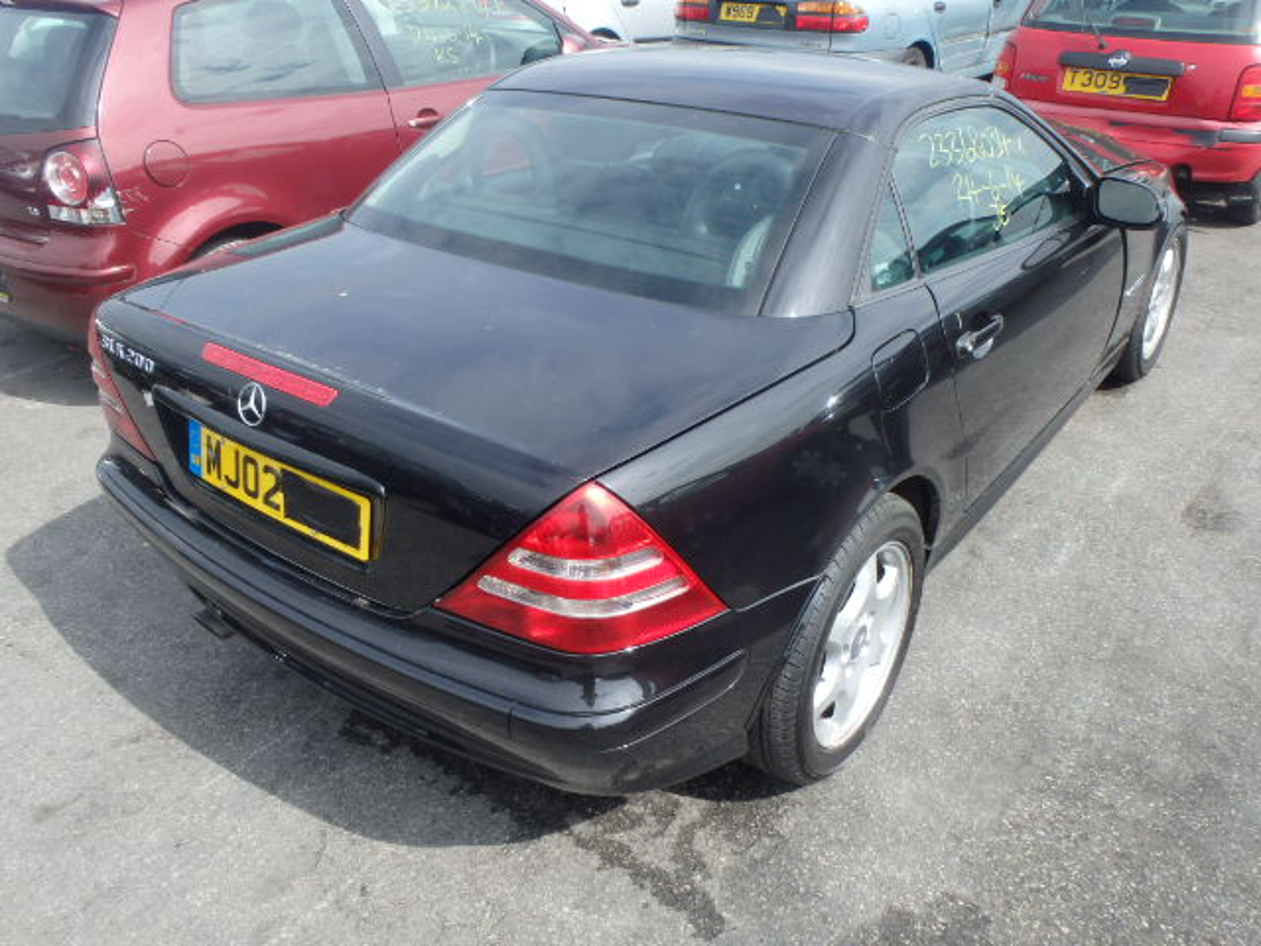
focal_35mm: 28
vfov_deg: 49.7
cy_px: 473
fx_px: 1020
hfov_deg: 63.4
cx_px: 630
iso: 125
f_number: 3.9
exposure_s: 1/500
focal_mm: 5
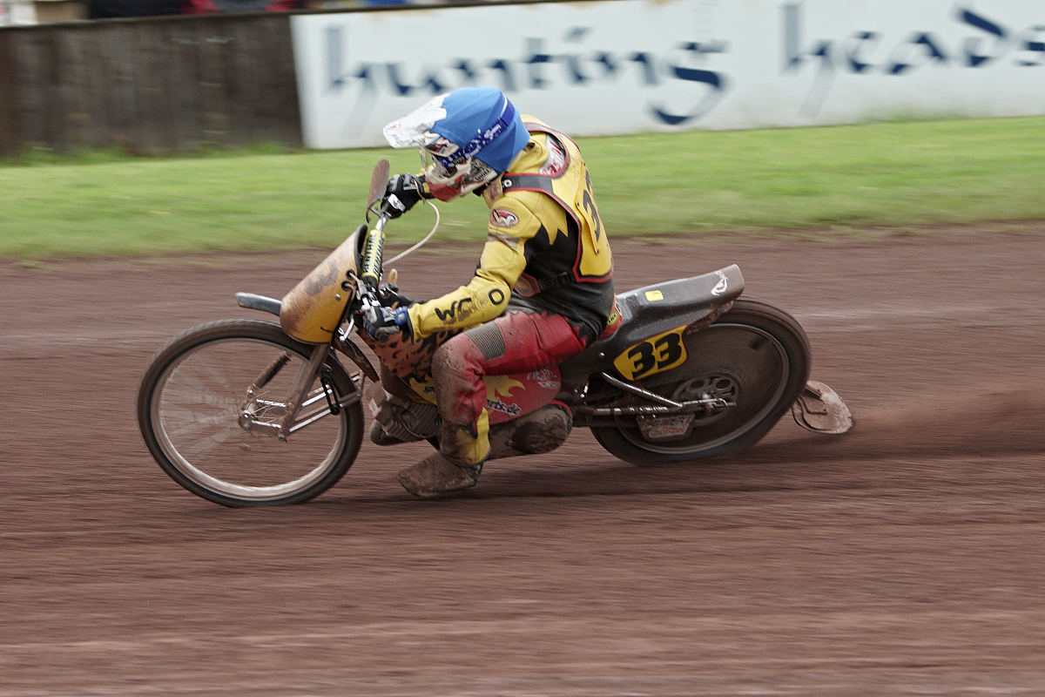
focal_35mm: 202
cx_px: 522
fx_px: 5878
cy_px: 348
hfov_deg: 10.2
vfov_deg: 6.8
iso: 320
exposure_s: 1/500
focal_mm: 135
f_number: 6.3
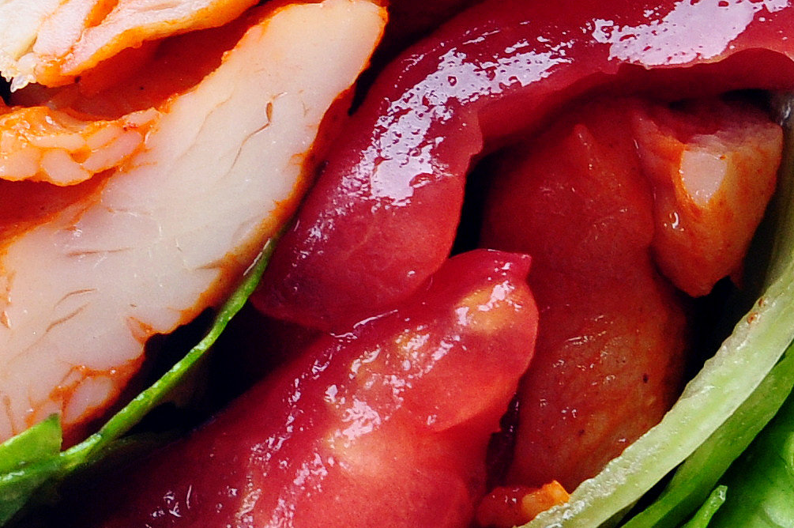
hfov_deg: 7.9
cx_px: -373
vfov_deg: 5.3
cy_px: -94
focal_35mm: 256
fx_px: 5641
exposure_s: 1/60
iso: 400
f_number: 8
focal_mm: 40
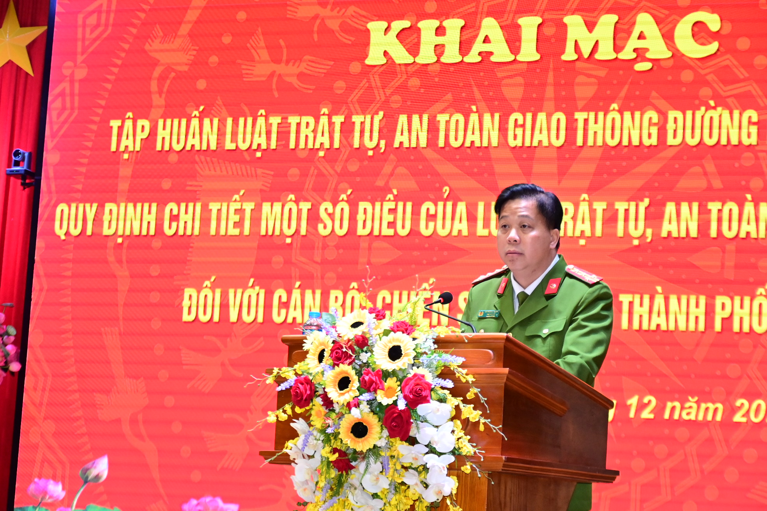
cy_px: 256
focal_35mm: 105
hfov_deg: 19.5
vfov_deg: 13.0
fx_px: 2237
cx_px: 384
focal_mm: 70
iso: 2500
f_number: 5
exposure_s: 1/200
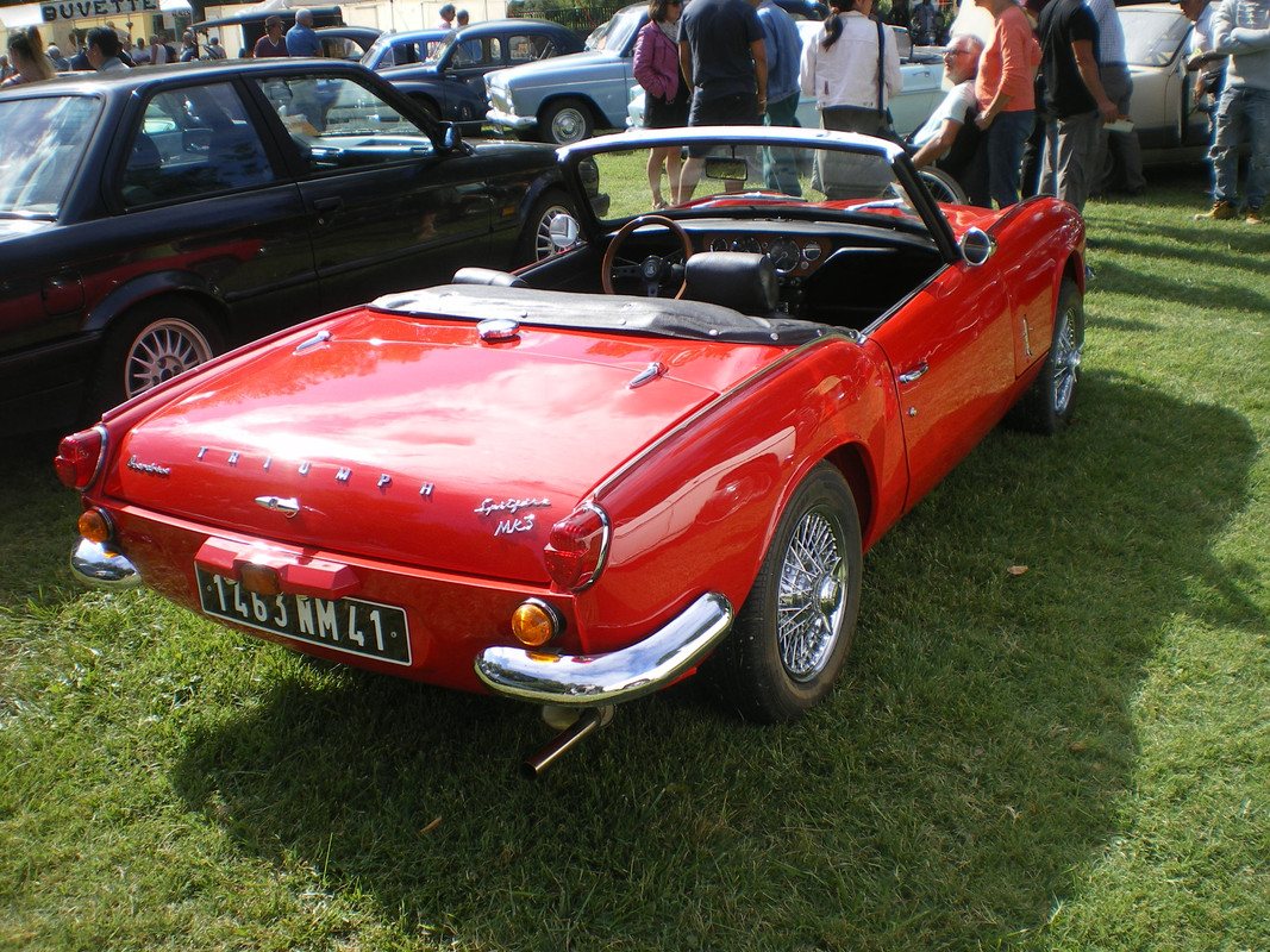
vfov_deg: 39.6
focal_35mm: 36
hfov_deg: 51.4
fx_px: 1321
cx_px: 635
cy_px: 476
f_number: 4.6
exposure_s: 1/250
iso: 50
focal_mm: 6.3
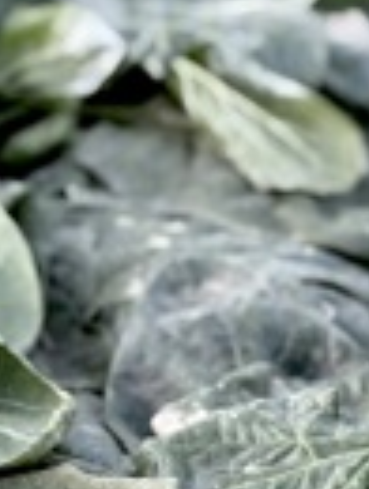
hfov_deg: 7.7
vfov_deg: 10.3
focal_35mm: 192
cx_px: 392
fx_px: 2720
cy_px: 316
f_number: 1.6
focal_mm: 5.96
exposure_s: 1/61
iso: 50
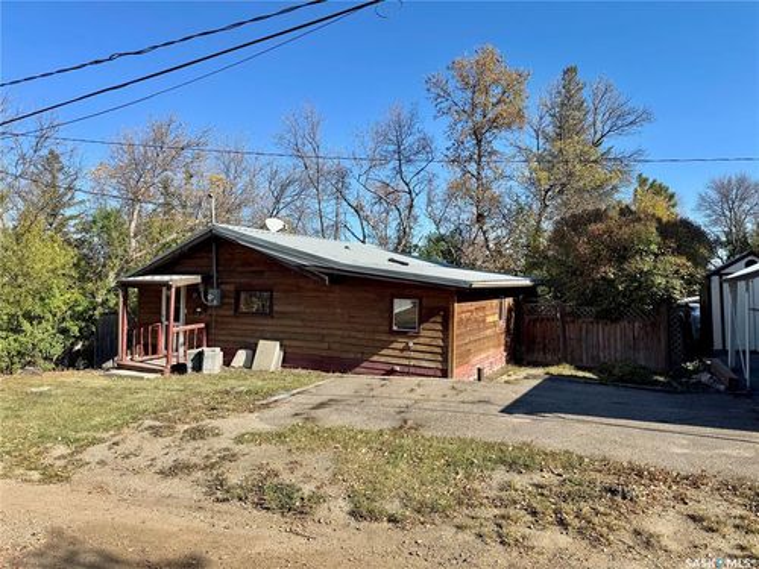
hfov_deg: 71.6
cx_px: 380
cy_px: 284
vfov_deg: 56.8
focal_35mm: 24
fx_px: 526
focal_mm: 6.76
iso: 80
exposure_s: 1/3597
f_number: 1.78
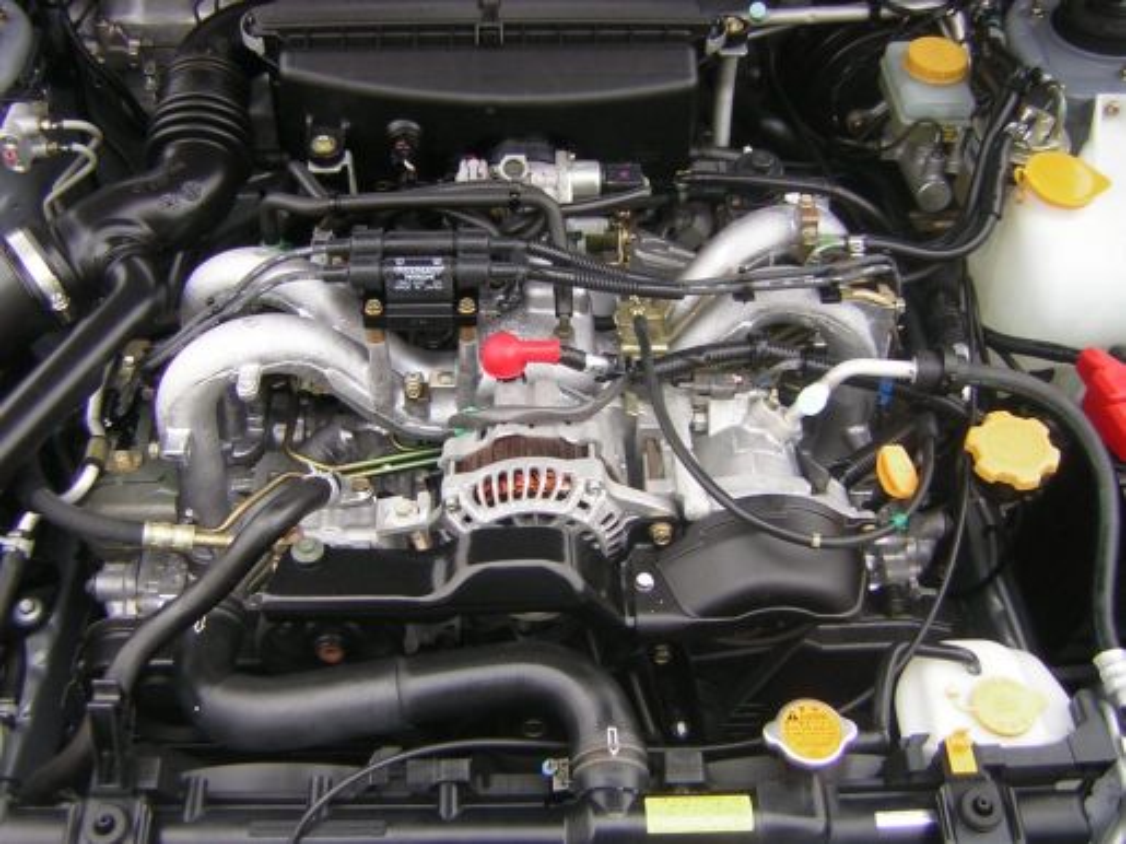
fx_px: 1171
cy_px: 422
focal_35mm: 36
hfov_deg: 51.4
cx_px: 563
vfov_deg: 39.6
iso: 50
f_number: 2.6
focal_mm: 4.7
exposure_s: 1/78.9
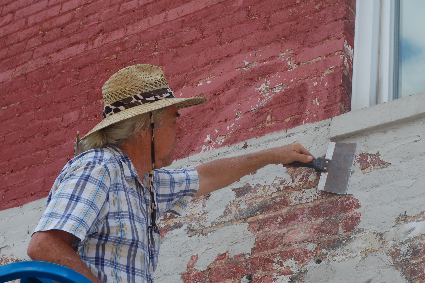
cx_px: 234
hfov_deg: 21.7
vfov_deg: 14.5
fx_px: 1109
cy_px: 169
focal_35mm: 94
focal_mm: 52
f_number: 7.1
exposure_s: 1/200
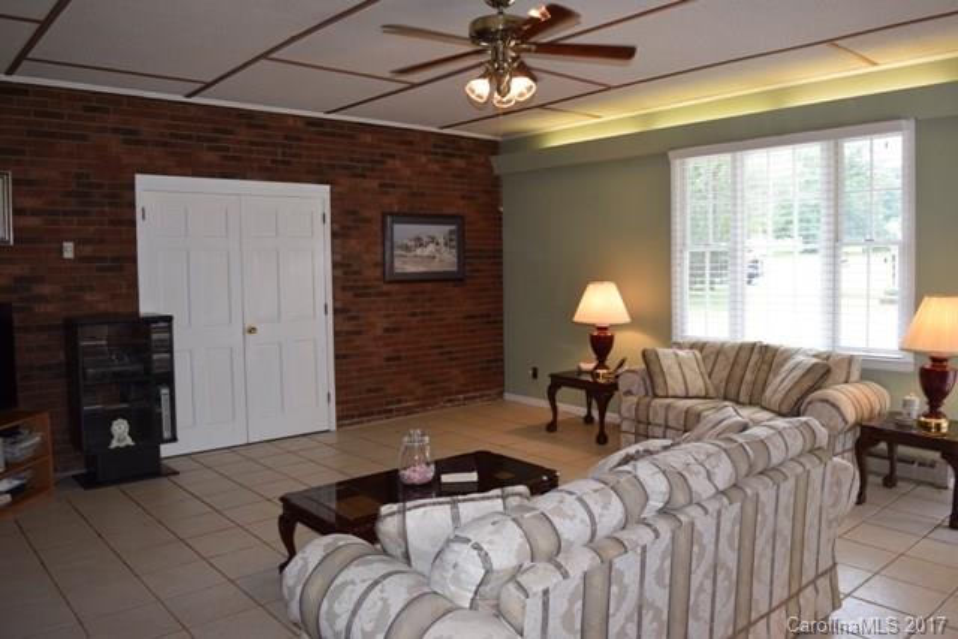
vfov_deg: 48.0
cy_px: 320
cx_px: 479
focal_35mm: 27
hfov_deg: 67.4
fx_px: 719
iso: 800
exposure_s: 1/125
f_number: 5.6
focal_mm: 18
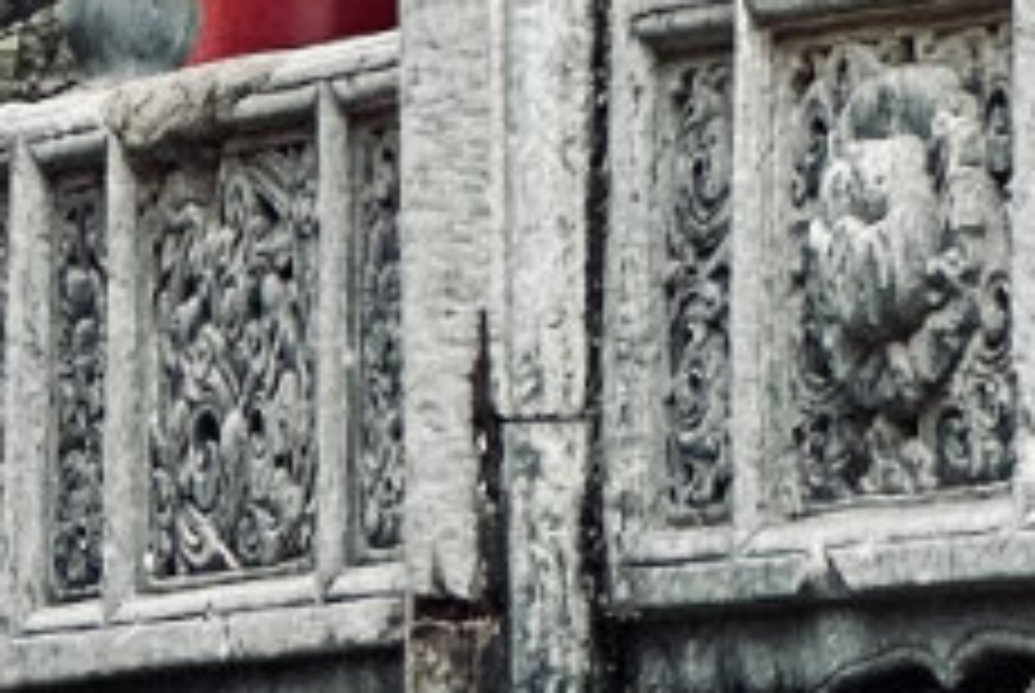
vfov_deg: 2.4
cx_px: 864
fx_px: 16005
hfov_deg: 3.7
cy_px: -2133
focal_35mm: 556
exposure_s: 1/99
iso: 64
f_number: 2.8
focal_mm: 9
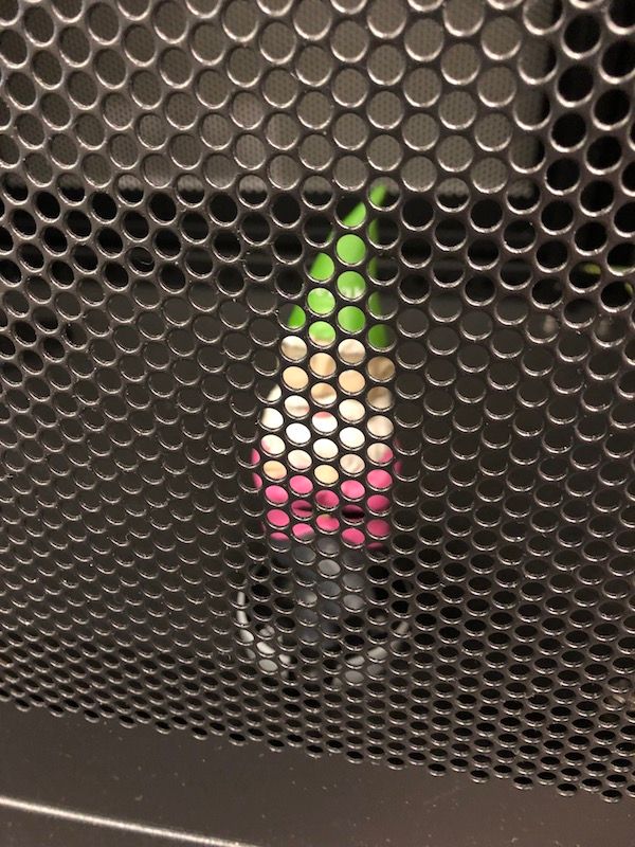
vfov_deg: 63.4
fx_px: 685
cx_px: 318
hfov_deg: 49.7
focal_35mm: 28
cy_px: 424
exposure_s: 1/4
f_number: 1.8
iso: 125
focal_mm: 3.99
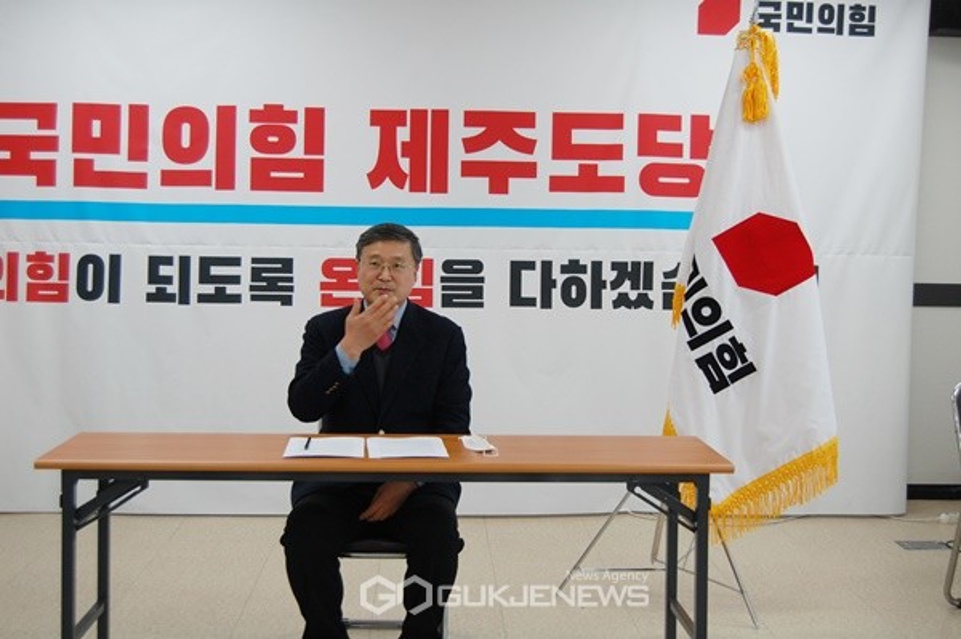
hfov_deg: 43.6
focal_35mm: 45
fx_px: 1200
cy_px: 320
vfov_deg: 29.8
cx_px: 480
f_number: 5.6
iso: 400
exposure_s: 1/125
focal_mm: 30
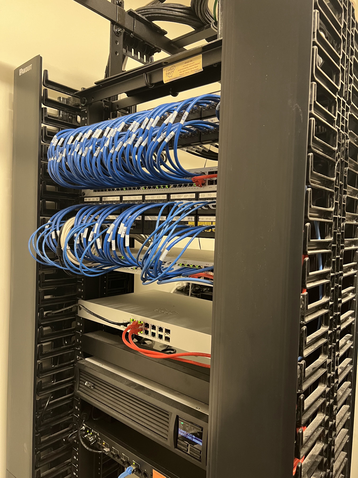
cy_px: 239
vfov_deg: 67.3
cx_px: 179
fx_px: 359
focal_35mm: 26
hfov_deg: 53.1
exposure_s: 1/60
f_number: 1.5
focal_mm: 5.7
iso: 400
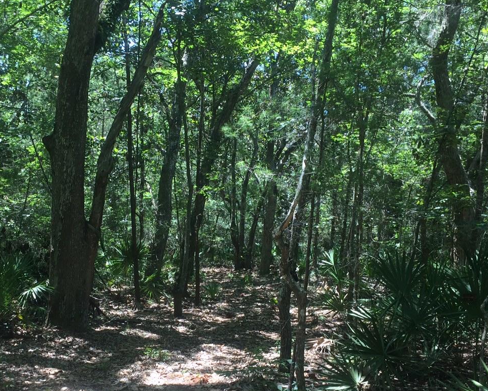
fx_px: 693
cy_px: 259
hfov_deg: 38.6
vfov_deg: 31.2
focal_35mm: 48
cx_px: 192
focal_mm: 4.15
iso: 32
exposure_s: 1/214
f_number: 2.2
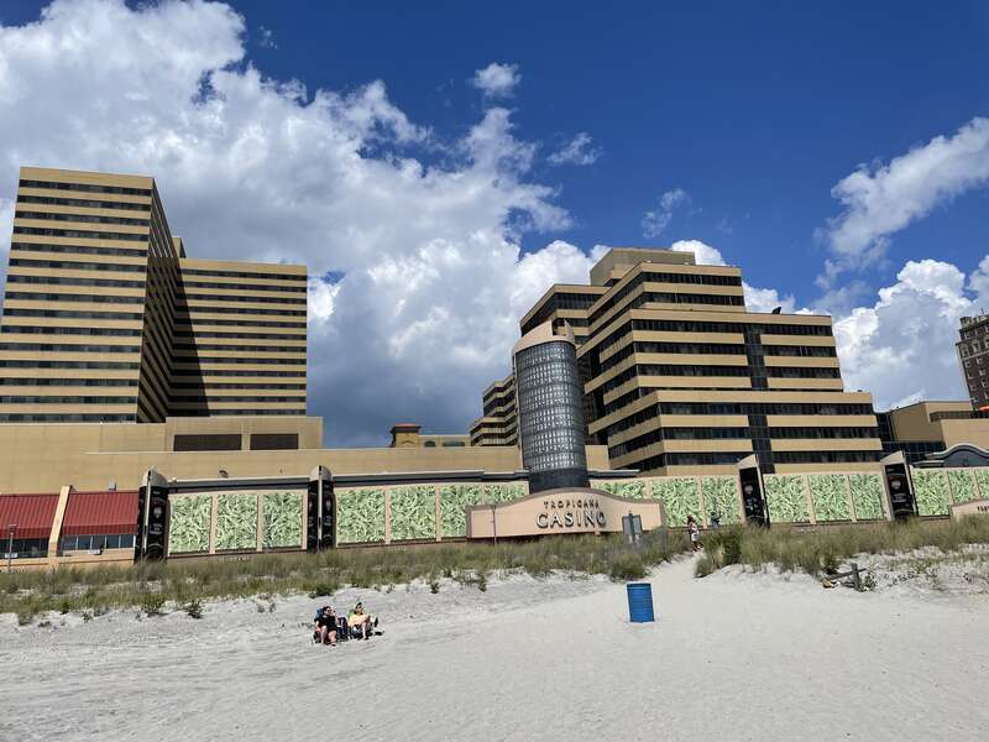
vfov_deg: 53.1
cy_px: 371
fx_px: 743
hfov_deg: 67.3
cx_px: 494
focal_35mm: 26
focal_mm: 4.2
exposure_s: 1/7813
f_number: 1.6
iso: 32
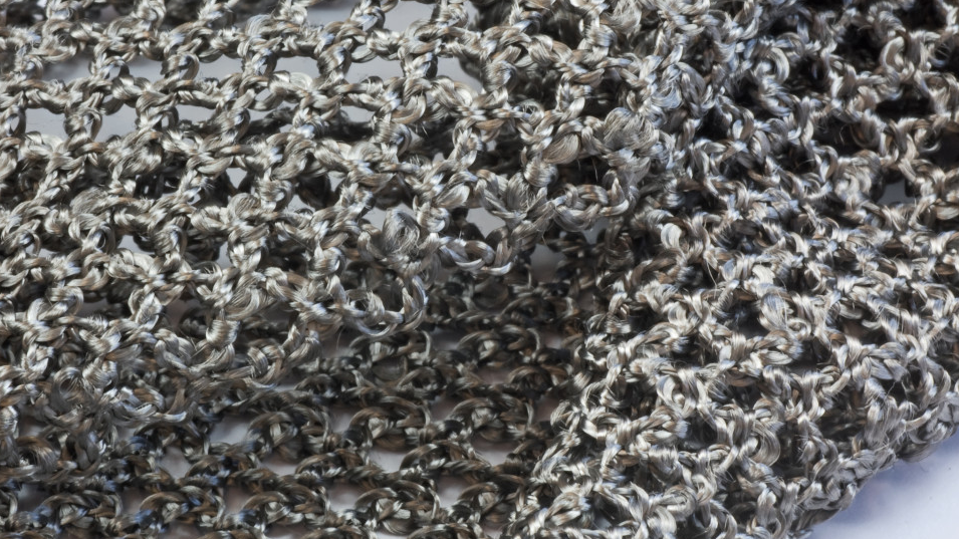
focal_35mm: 142
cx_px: 478
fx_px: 3611
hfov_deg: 15.1
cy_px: 301
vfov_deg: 8.5
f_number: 45
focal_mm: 90
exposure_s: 1.1
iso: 200
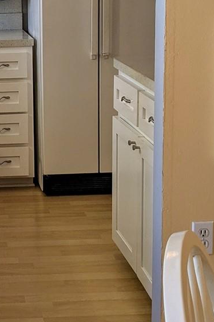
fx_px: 714
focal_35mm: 80
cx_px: -40
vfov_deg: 25.1
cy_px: 77
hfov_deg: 16.4
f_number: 1.73
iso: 64
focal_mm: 4.38
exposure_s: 1/120
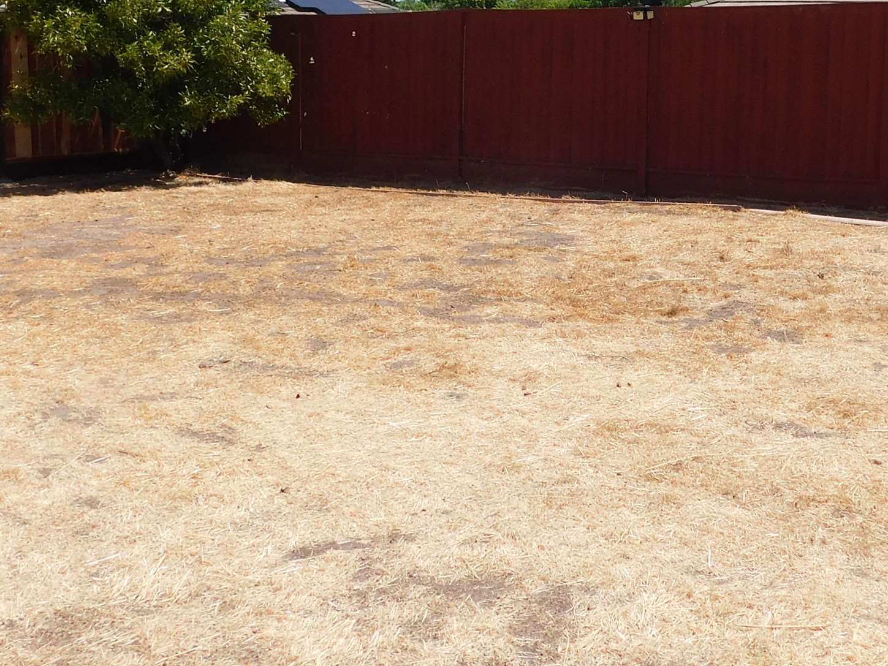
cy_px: 176
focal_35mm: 53
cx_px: 569
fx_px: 1360
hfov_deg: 35.9
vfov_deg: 27.2
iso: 125
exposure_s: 1/400
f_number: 6.2
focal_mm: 4.5
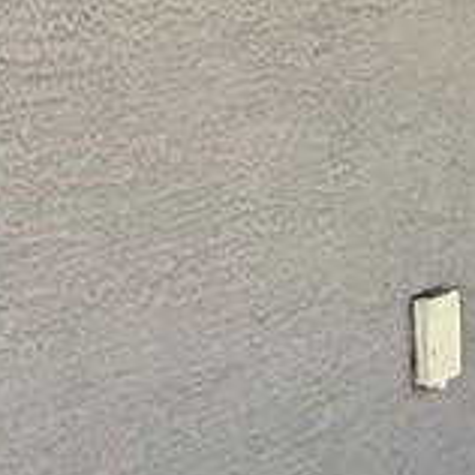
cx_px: 779
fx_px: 1941
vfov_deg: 13.6
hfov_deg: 13.0
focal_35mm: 125
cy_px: -78
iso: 50
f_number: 2.2
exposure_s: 1/355
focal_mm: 2.22
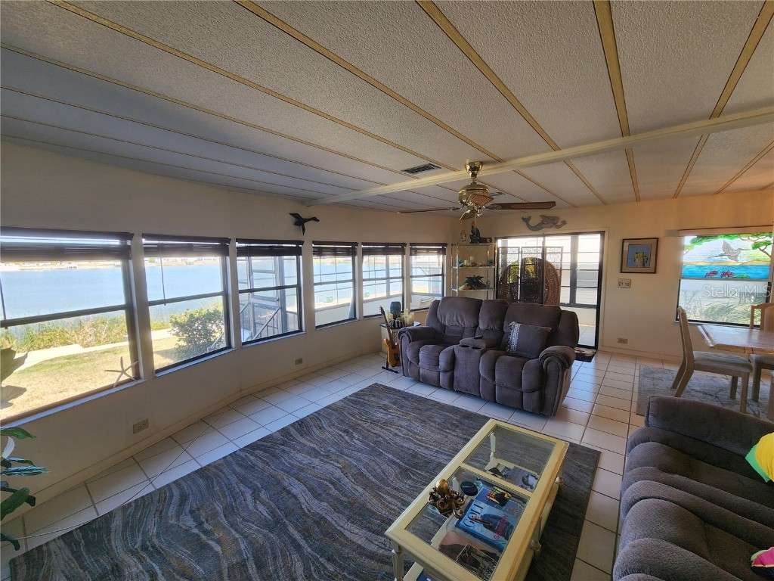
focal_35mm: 13
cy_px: 290
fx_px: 291
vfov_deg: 89.9
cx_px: 387
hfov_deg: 106.2
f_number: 2.2
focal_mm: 2.2
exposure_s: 1/120
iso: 80
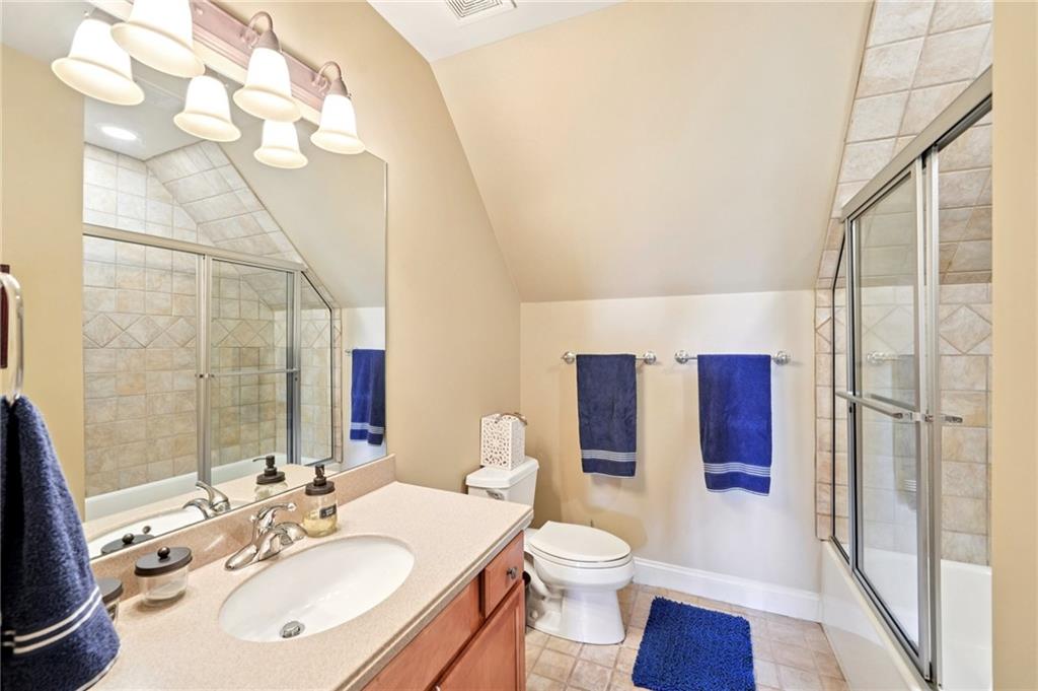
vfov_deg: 81.1
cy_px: 346
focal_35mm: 14
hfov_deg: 104.3
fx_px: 403
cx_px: 519
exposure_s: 1/5
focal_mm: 14
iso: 320
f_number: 8
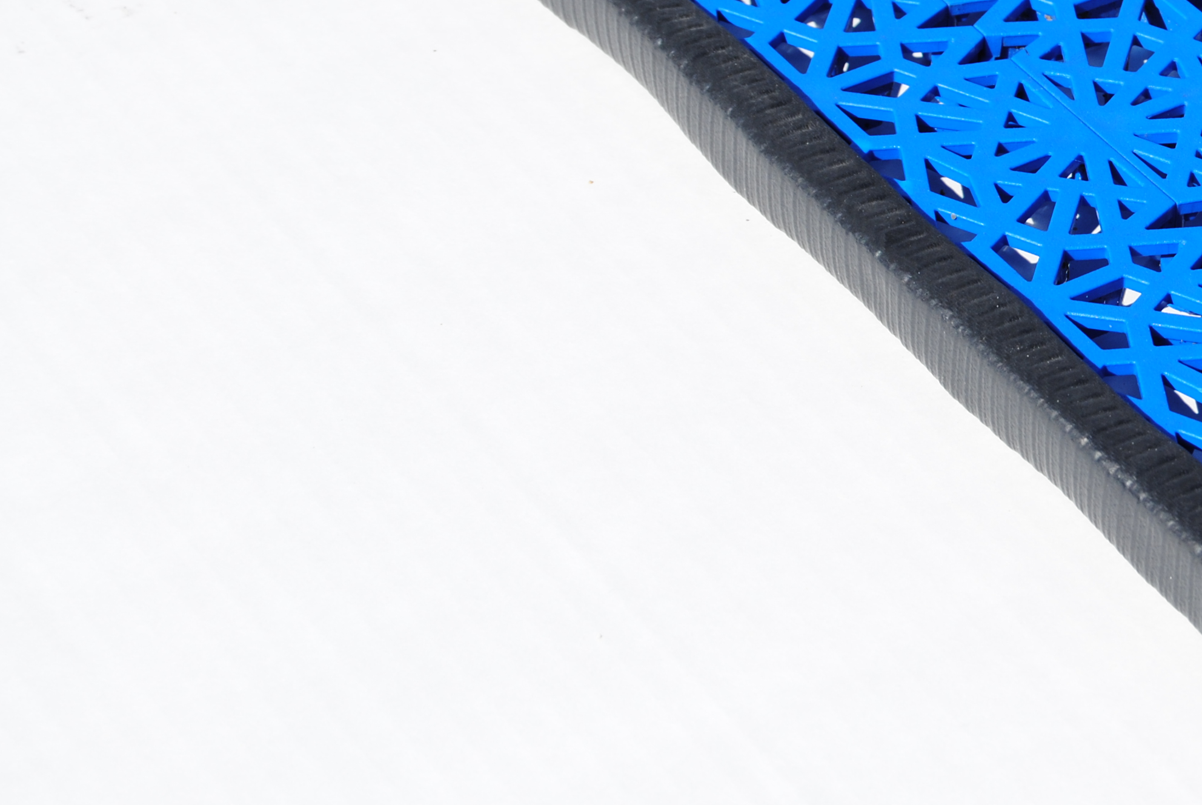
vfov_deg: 8.5
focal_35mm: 161
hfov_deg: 12.6
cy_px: 205
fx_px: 5381
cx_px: 1161
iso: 100
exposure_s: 1/320
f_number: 9
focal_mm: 55
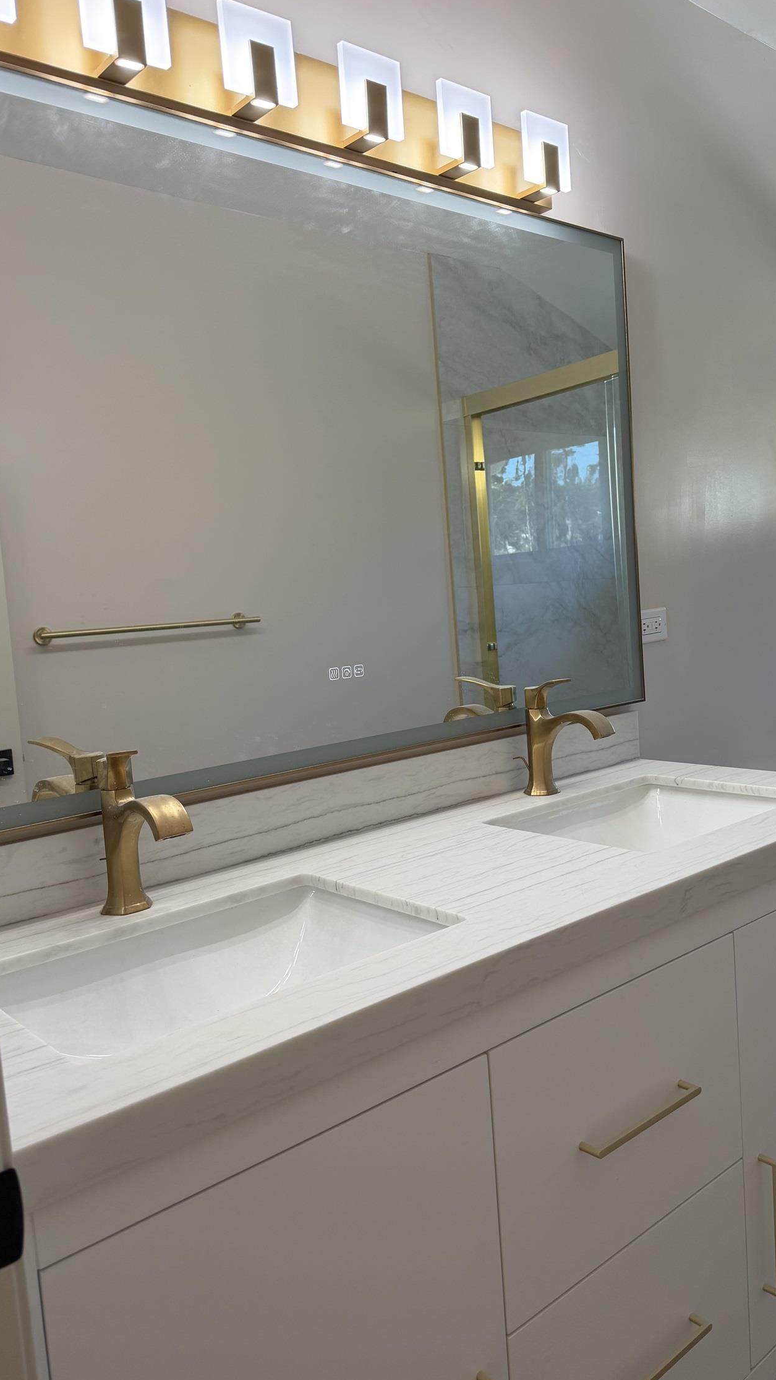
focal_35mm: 27
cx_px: 412
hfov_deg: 42.9
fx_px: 988
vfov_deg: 69.9
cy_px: 681
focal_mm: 6.76
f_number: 1.78
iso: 80
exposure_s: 1/183
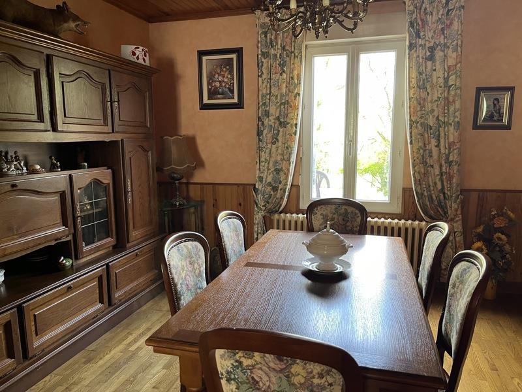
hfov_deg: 67.3
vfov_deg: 53.1
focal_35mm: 26
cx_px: 261
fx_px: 392
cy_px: 196
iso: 125
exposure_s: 1/60
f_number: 1.6
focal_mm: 5.1
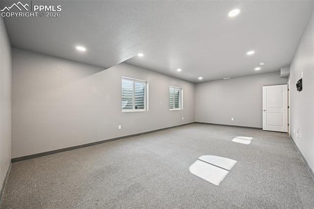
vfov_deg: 81.1
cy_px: 104
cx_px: 157
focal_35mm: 14
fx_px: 122
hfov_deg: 104.3
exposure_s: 1/13
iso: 400
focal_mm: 14
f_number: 8
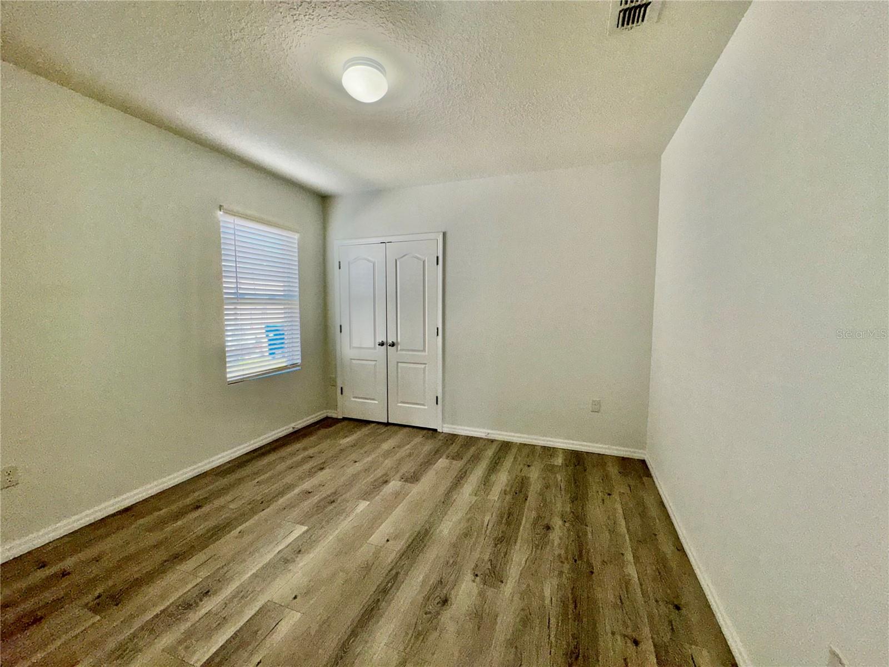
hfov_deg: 102.1
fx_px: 360
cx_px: 444
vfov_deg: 85.7
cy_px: 334
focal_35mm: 14
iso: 32
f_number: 2.2
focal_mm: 2.22
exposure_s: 1/187
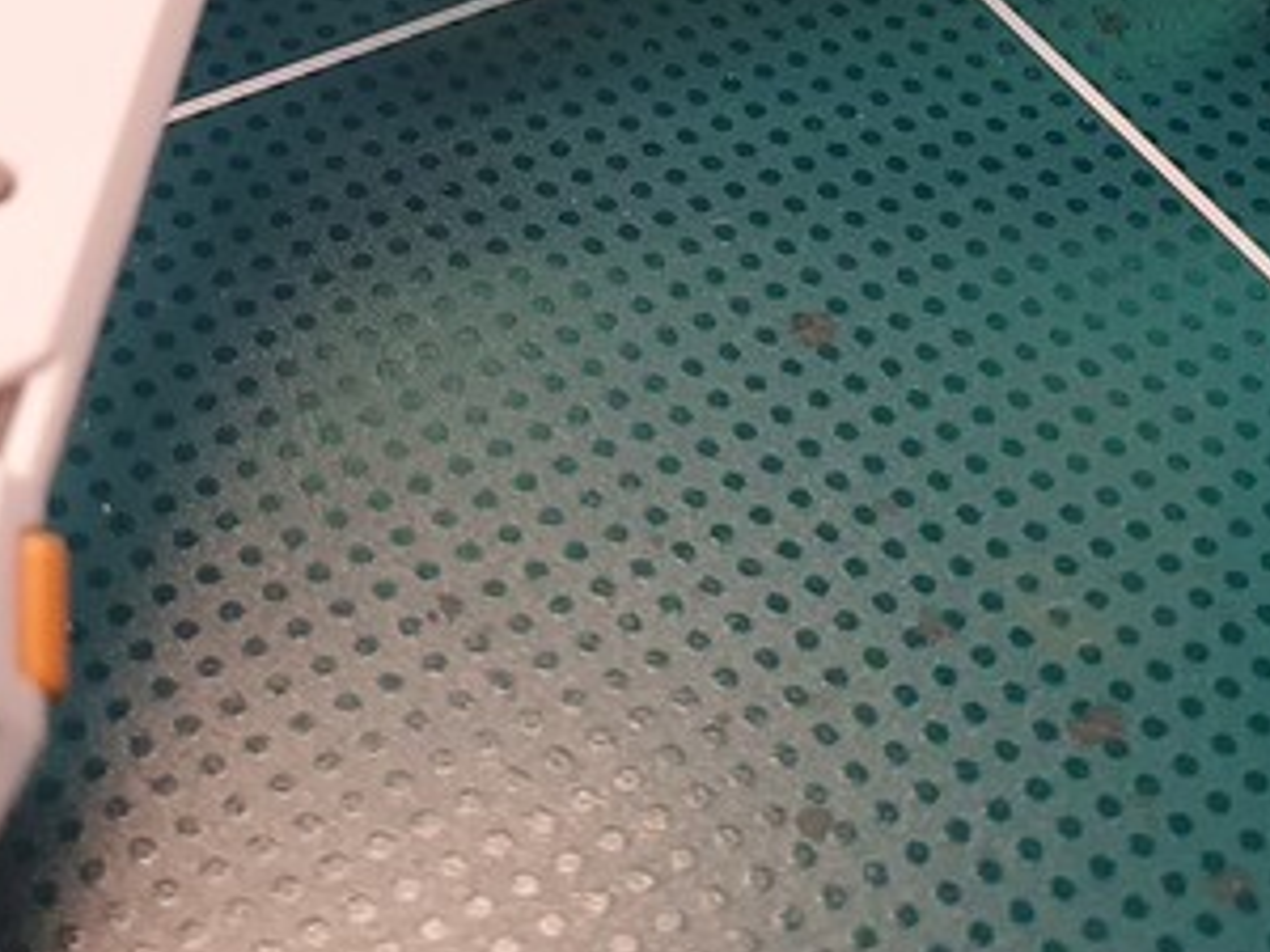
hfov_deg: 24.9
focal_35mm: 78
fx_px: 2862
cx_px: 453
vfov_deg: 18.2
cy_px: -99
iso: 250
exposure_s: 1/40
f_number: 2.4
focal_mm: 4.32
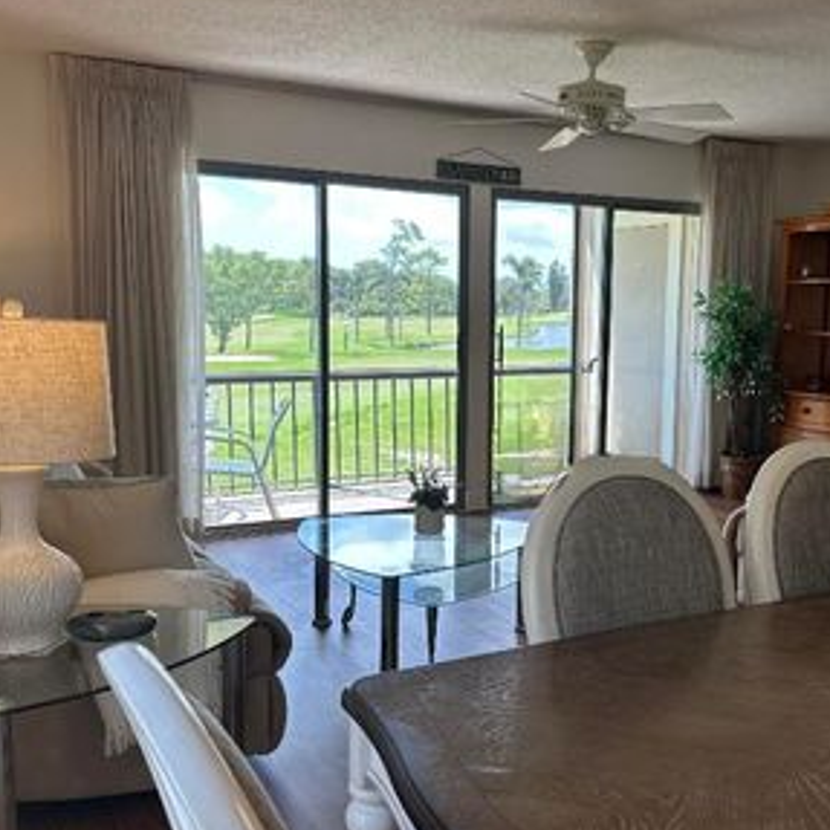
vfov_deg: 44.9
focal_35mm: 37
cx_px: 535
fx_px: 1004
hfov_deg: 44.4
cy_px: 412
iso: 80
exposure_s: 1/248
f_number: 1.78
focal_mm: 6.86
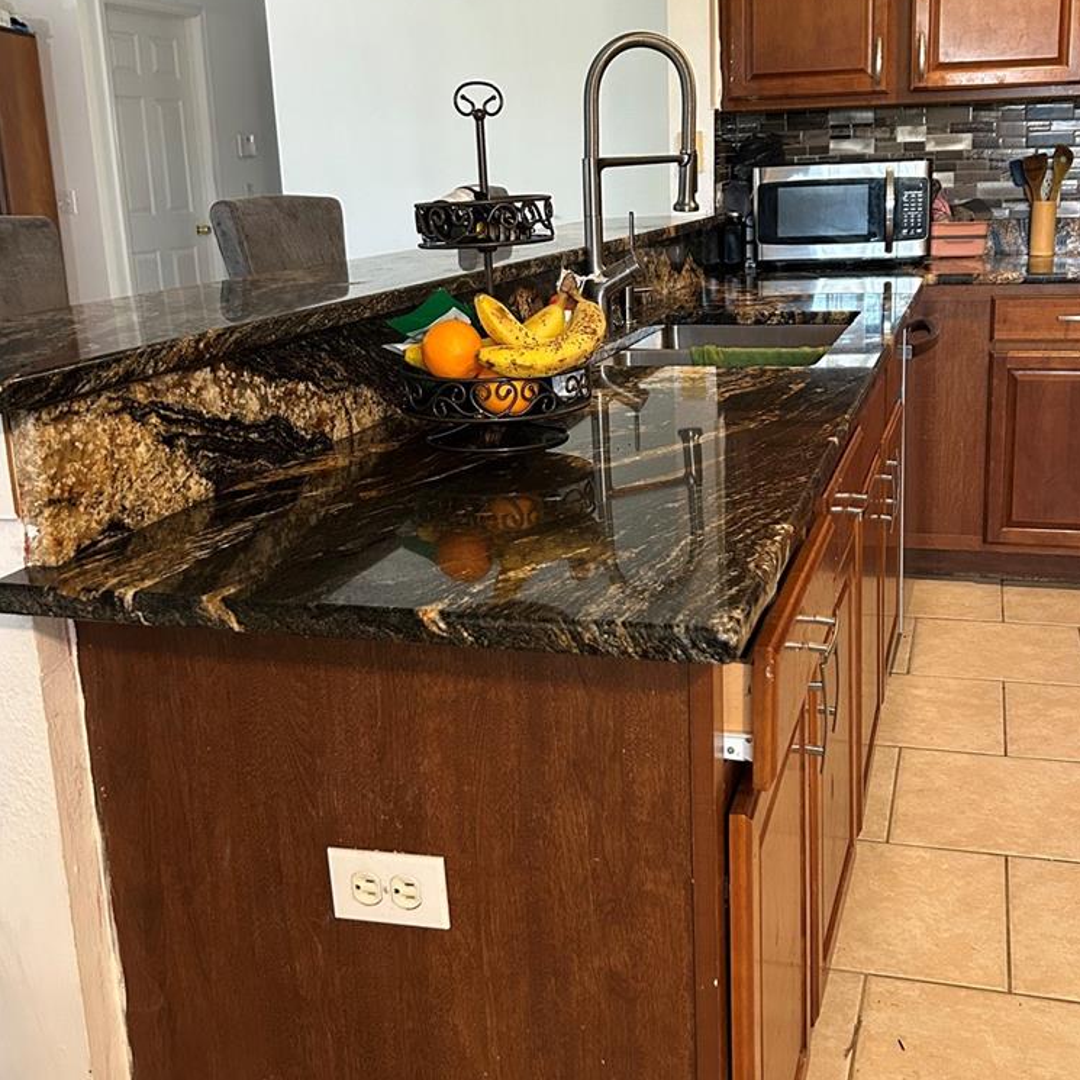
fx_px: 1306
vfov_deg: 44.8
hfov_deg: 44.8
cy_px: 455
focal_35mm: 37
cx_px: 605
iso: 400
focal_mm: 5.7
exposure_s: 1/60
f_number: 1.5
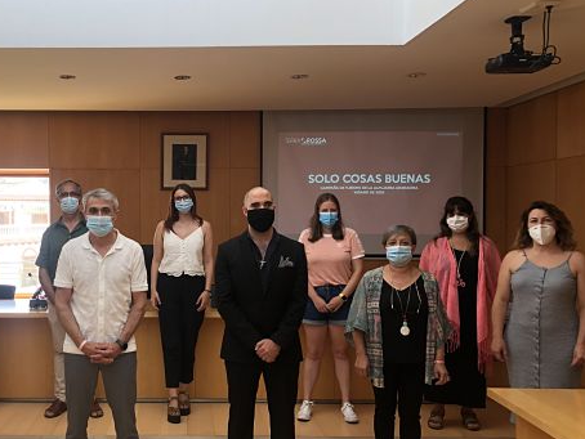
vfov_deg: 35.2
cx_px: 164
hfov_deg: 44.6
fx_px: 693
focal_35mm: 41
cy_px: 231
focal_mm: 4
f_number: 1.8
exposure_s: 1/120
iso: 50
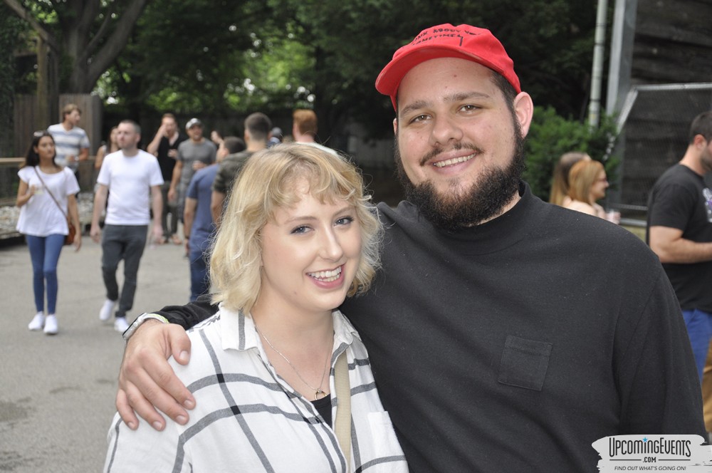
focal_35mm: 63
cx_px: 356
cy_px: 236
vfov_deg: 21.5
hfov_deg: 31.9
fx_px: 1244
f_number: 4.8
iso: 400
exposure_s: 1/60
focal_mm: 42
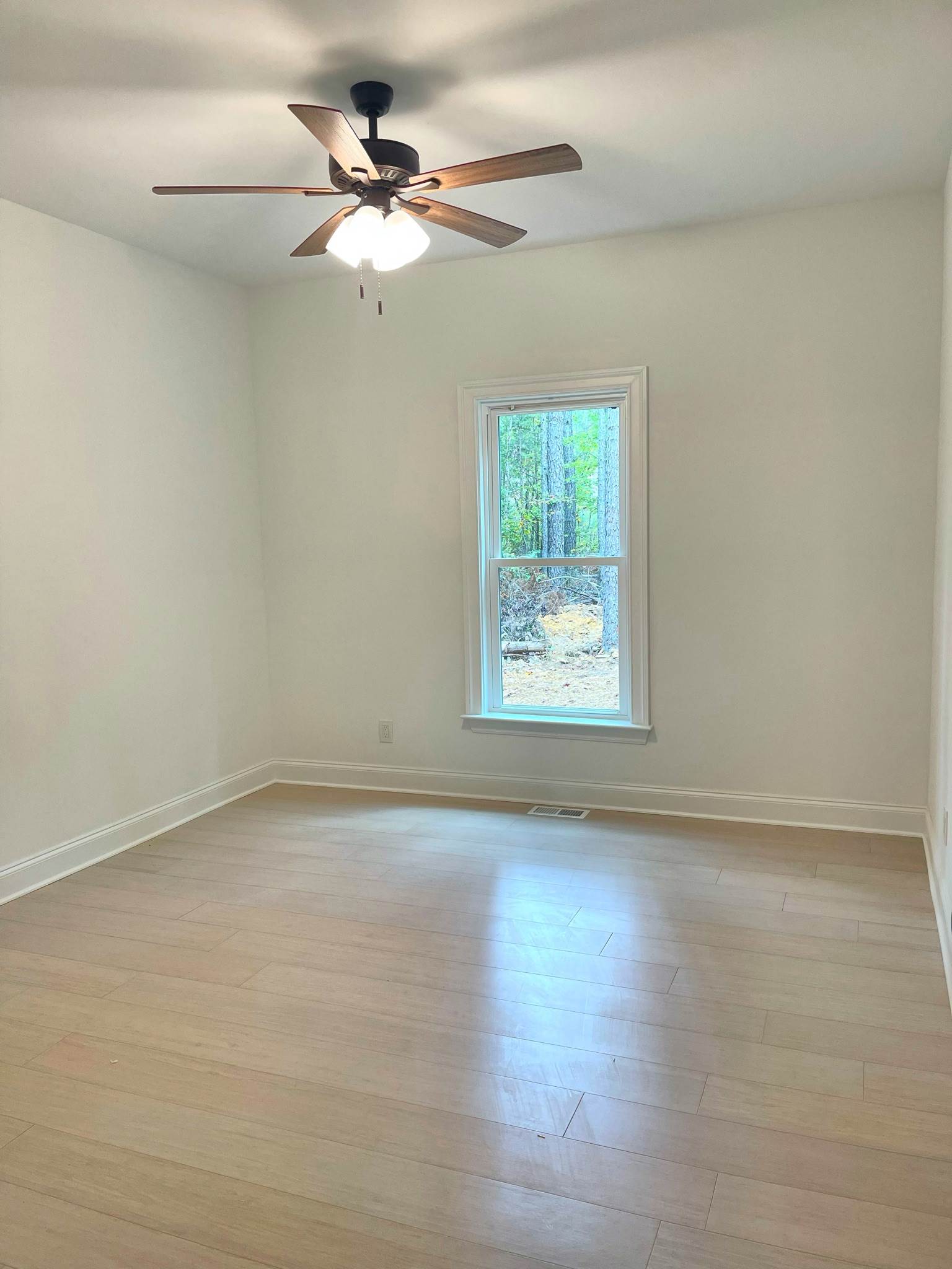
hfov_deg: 53.1
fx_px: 953
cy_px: 634
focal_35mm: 26
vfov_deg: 67.3
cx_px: 476
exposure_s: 1/120
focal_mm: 5.1
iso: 80
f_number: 1.6
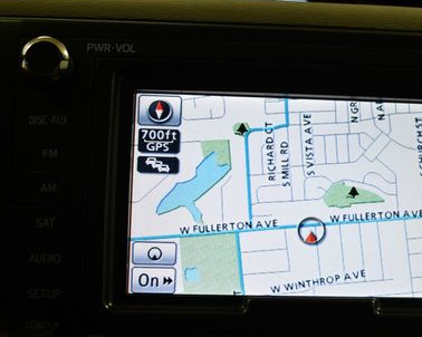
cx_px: 322
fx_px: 874
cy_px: 212
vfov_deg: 21.8
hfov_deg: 26.8
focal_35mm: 70
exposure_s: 1/200
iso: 800
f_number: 3.8
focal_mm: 22
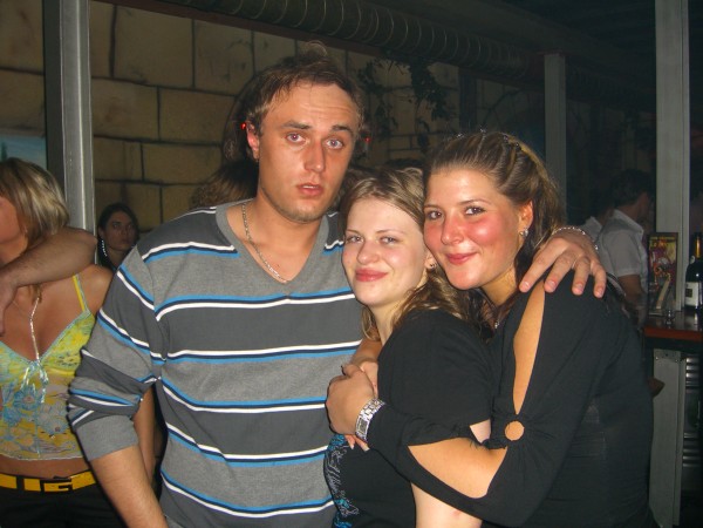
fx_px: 772
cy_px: 264
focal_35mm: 38
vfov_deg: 37.7
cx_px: 352
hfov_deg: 49.0
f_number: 2.8
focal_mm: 7.9
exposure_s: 1/60
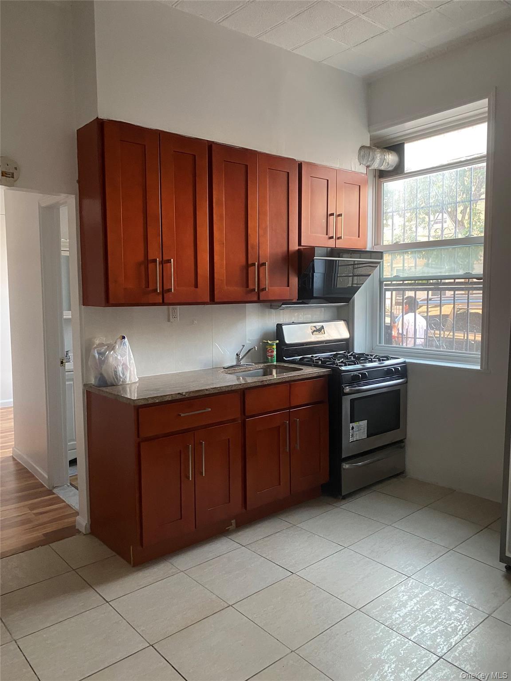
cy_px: 340
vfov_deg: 67.3
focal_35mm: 26
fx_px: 512
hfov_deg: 53.1
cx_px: 256
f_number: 1.8
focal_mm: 4.25
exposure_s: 1/60
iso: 250
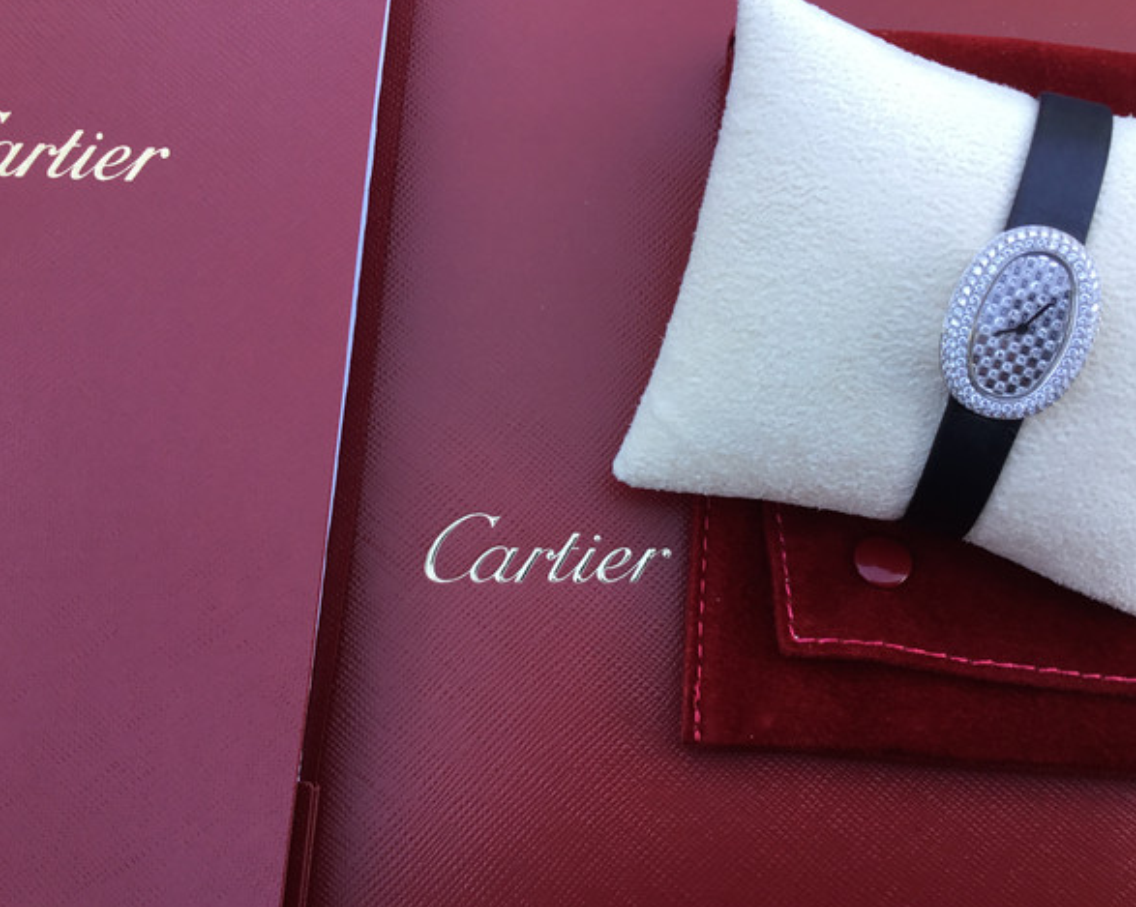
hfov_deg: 54.2
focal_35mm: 33
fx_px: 1109
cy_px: 454
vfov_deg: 44.5
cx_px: 584
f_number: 2.4
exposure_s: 1/60
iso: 25
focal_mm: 3.3
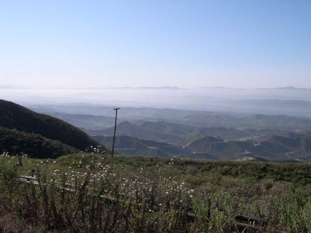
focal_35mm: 38
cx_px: 156
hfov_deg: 49.0
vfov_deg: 37.7
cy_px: 116
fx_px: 341
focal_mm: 8
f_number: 7.6
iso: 100
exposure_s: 1/272
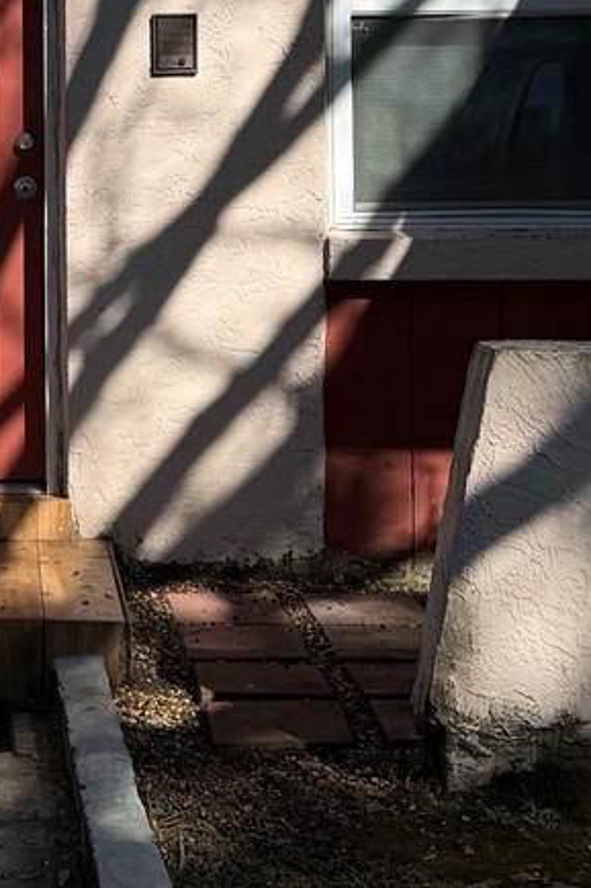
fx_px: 2267
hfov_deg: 14.4
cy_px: 158
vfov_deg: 21.8
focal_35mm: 92
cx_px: -110
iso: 80
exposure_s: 1/6711
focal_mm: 6.76
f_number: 1.78
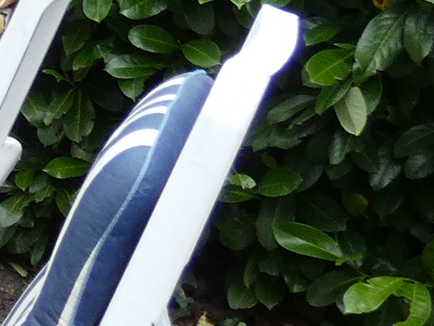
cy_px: -107
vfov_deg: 10.8
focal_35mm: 134
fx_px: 1680
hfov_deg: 11.7
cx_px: -655
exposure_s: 1/320
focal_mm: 3.6
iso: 80
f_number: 2.8
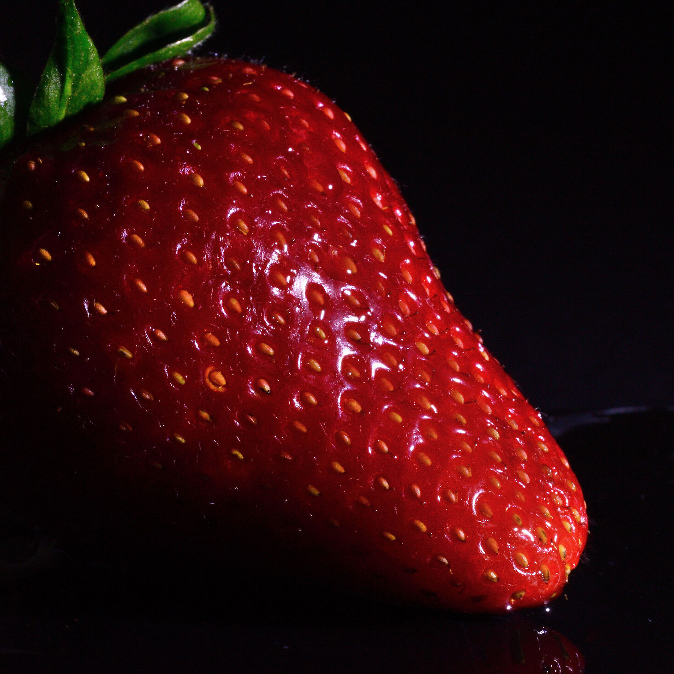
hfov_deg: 8.0
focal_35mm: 220
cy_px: 321
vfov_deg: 8.0
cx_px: 198
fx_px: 4840
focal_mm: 105
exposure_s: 1/3
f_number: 29
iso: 400
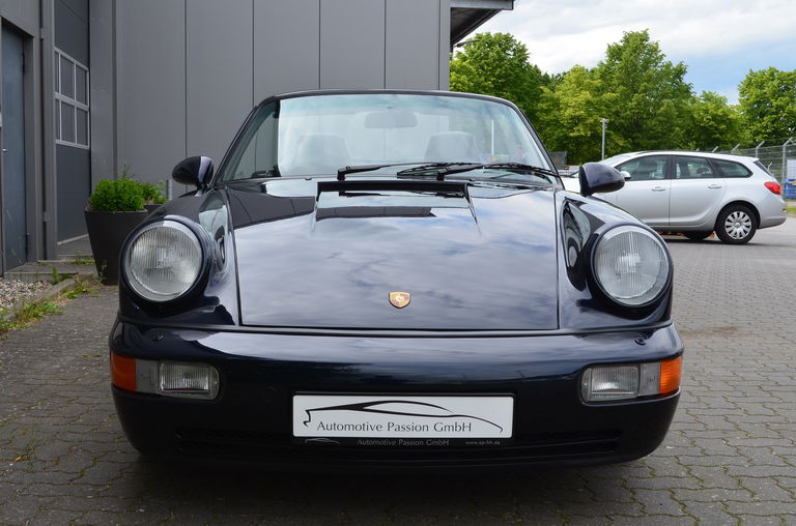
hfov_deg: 43.7
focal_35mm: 45
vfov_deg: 29.7
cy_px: 263
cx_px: 398
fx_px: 993
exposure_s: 1/80
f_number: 10
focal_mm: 30
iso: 200
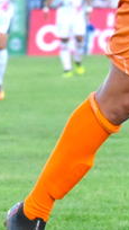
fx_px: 4839
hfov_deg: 1.5
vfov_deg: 2.7
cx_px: 358
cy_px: 48
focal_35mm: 797
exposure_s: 1/320
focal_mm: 110
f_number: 6.3
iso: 4500
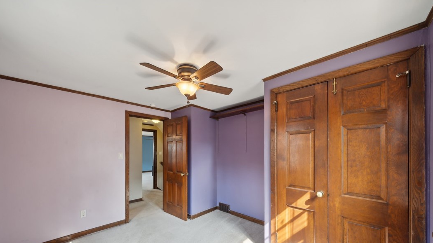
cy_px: 145
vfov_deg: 77.6
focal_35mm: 13
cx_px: 214
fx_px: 149
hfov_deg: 110.8
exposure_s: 1/1.67
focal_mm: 12
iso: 125
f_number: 11
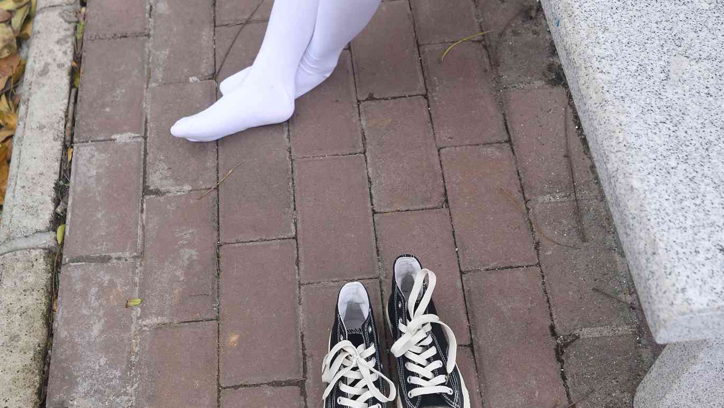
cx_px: 357
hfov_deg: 37.2
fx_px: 1075
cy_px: 81
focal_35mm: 56
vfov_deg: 21.2
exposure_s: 1/400
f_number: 5.6
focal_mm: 35
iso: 500
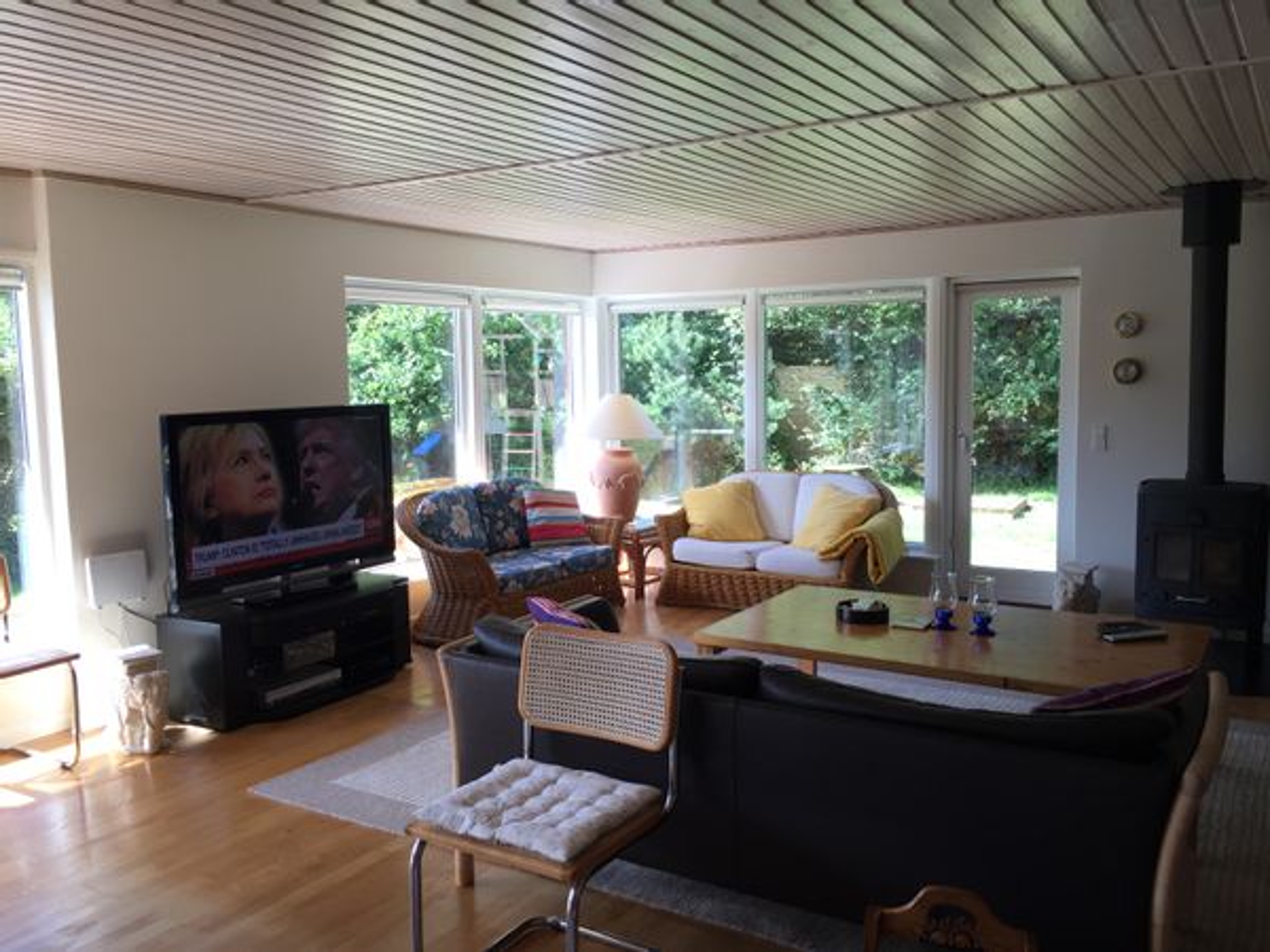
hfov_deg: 61.7
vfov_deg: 48.2
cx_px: 635
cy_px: 476
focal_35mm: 29
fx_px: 1064
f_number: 2.2
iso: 32
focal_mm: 4.15
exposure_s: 1/118
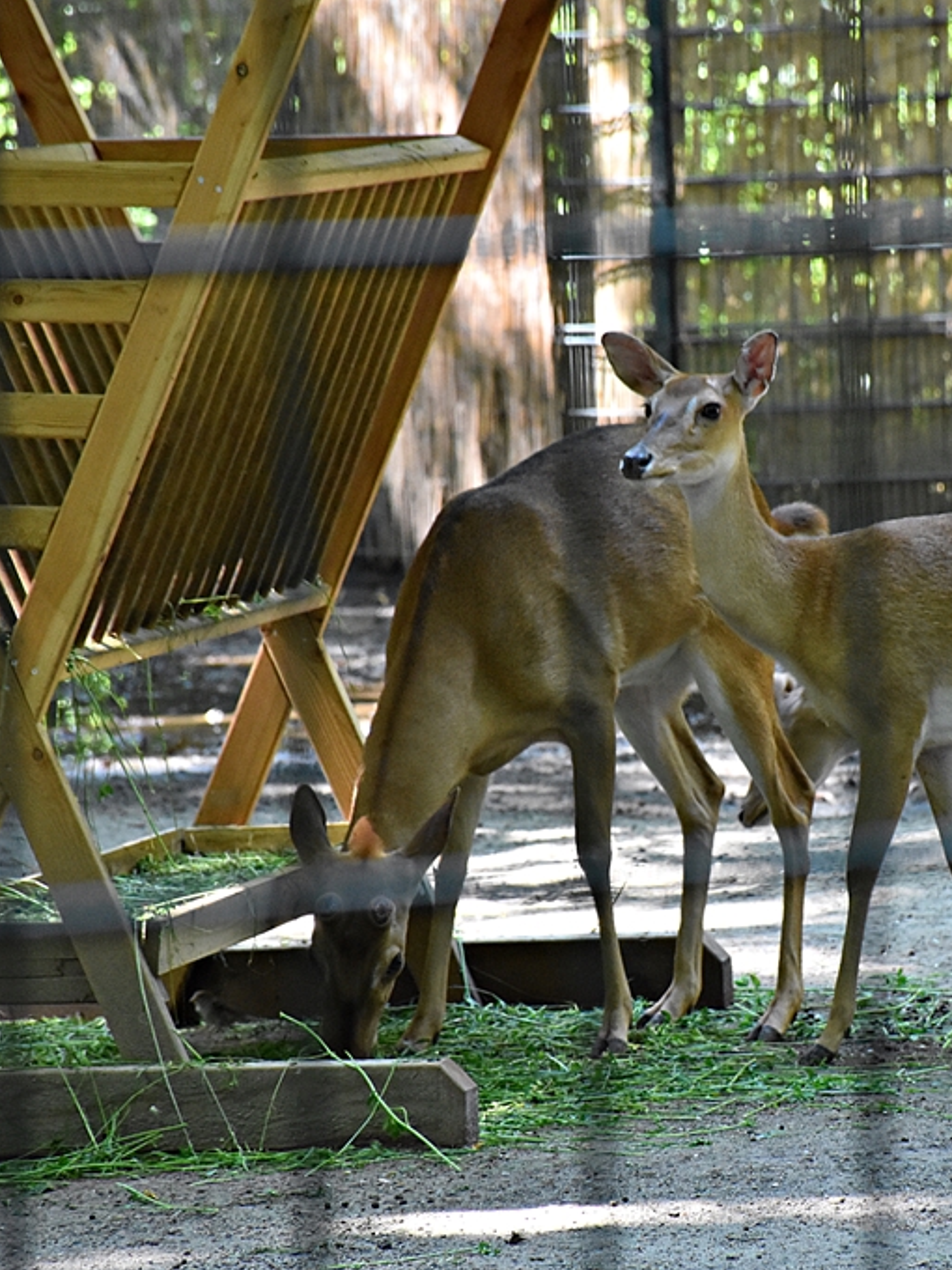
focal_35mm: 304
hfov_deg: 4.9
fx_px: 11147
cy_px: 636
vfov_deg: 6.5
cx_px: 700
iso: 2500
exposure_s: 1/125
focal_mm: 140
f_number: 5.6
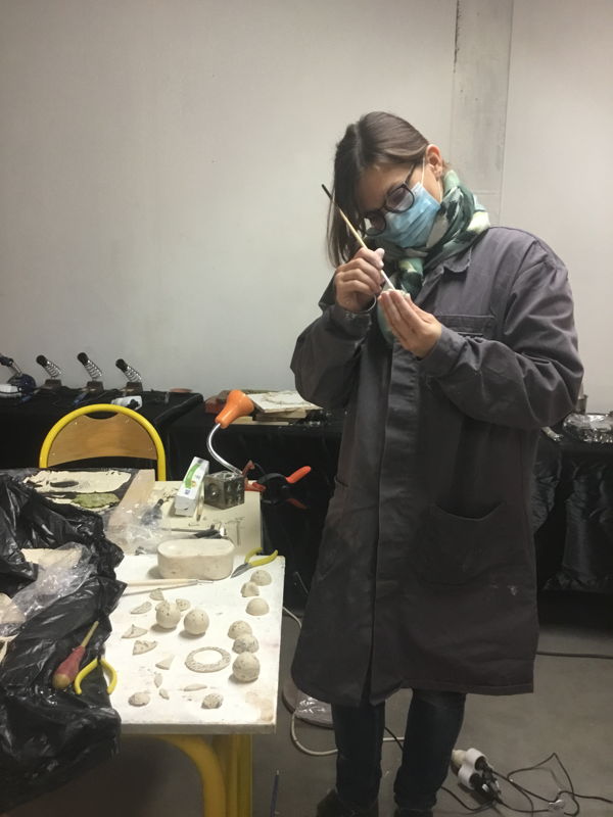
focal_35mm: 31
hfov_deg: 45.4
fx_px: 732
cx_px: 306
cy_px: 408
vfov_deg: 58.4
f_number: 2.4
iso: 160
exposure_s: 1/33
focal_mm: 3.3
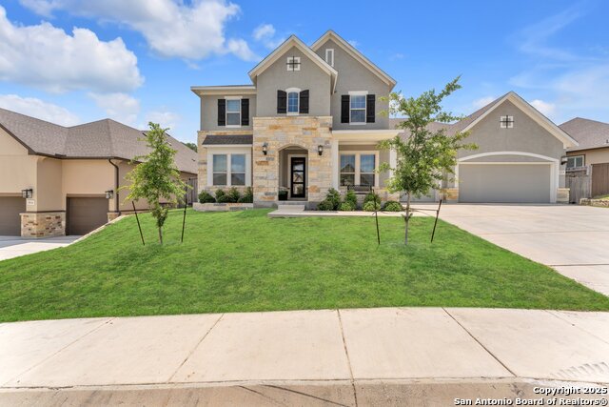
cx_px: 304
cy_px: 204
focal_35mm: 14
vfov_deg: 81.2
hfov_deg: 104.2
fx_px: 237
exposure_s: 1/400
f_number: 10
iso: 100
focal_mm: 14
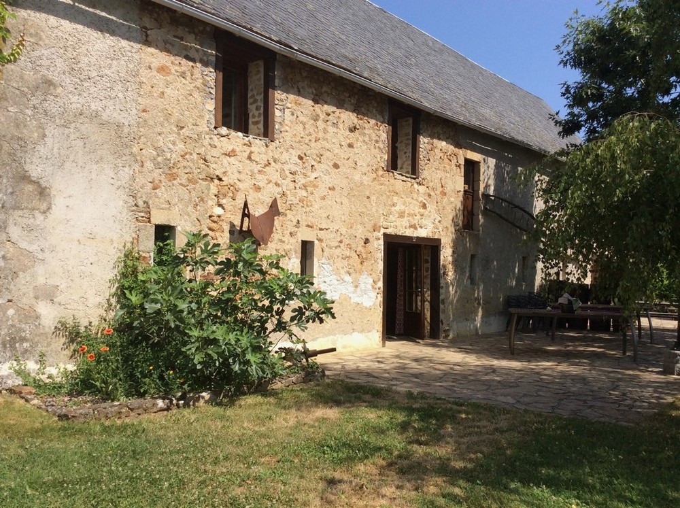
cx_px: 340
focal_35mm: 32
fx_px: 628
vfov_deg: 44.1
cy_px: 254
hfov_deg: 56.9
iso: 32
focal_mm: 3.3
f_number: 2.4
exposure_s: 1/1330
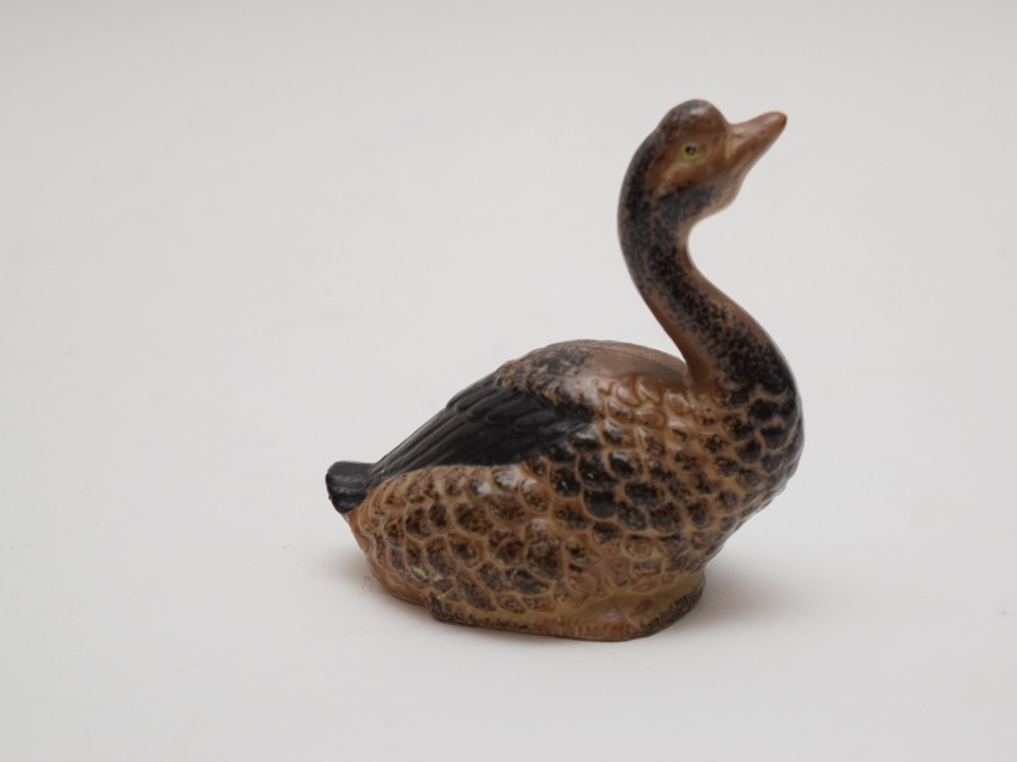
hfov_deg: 20.9
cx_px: 579
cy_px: 364
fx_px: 2749
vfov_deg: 15.8
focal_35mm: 94
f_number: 5.6
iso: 1100
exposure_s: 1/60
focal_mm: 55
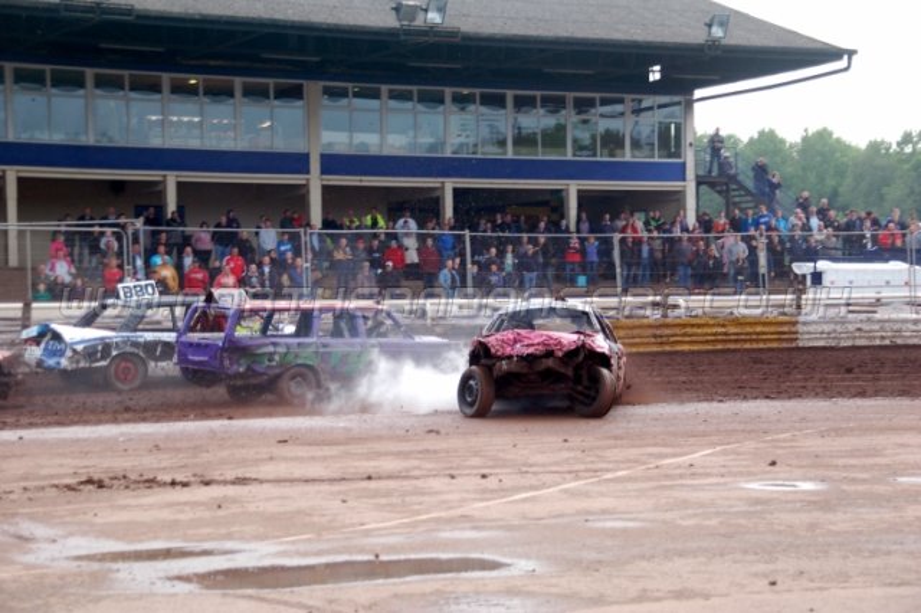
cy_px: 306
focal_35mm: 82
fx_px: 2109
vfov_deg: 16.5
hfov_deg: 24.6
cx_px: 460
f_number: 5.3
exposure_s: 1/400
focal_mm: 55
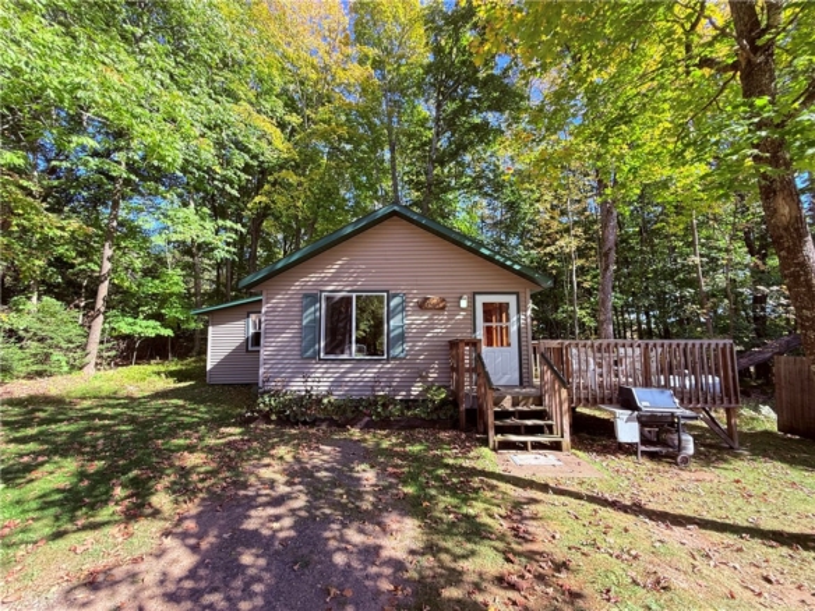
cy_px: 306
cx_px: 408
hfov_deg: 102.1
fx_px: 330
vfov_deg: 85.7
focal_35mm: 14
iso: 64
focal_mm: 2.22
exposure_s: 1/144
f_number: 2.2
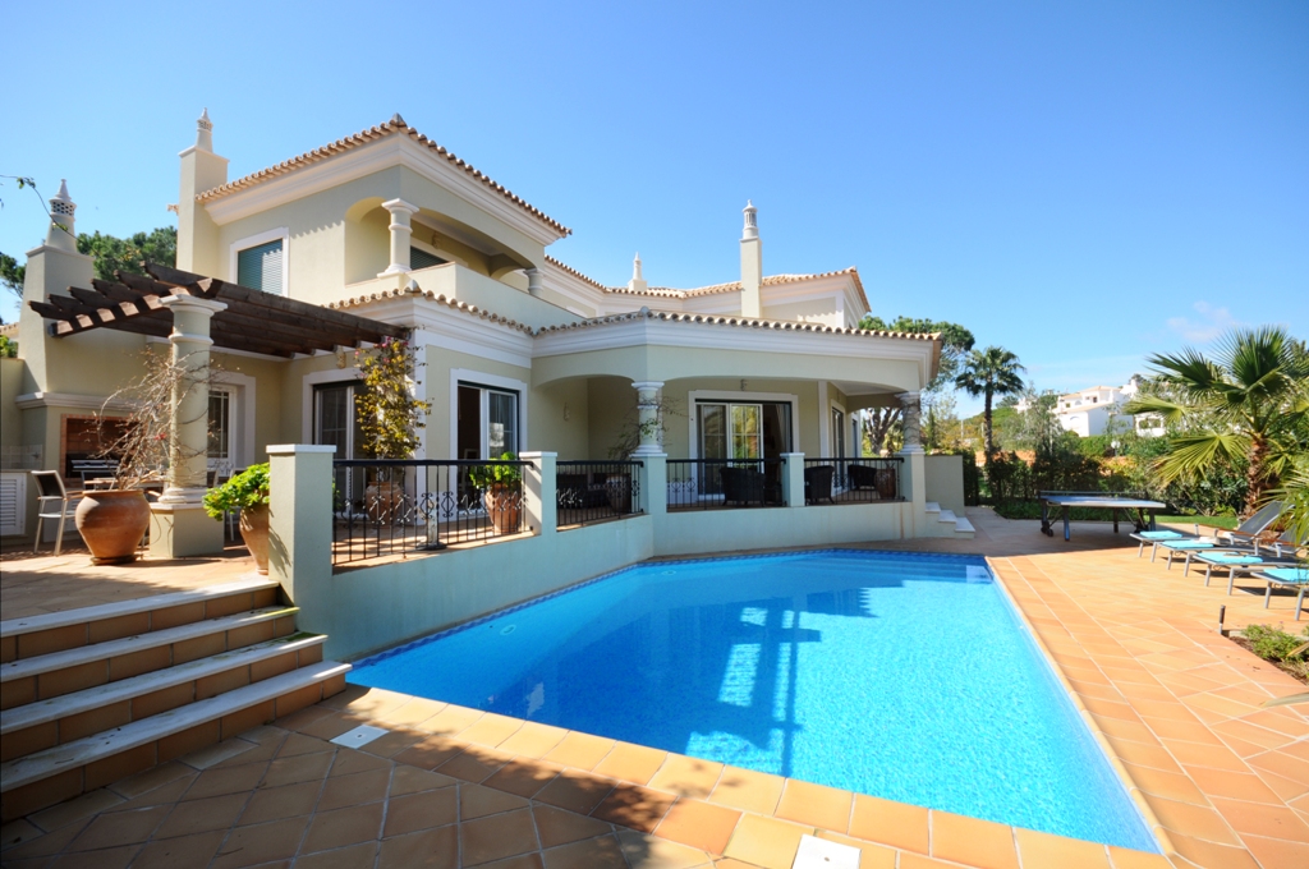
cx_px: 654
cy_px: 434
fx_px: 545
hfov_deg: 100.5
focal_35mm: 15
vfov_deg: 77.2
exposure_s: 1/200
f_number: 10
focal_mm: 10
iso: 200
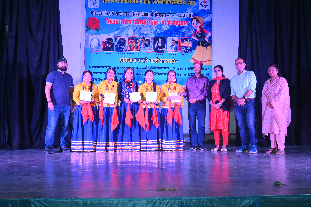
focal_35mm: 39
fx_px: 337
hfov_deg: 49.6
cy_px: 104
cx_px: 156
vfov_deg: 34.2
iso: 4000
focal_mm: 39
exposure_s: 1/160
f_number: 8
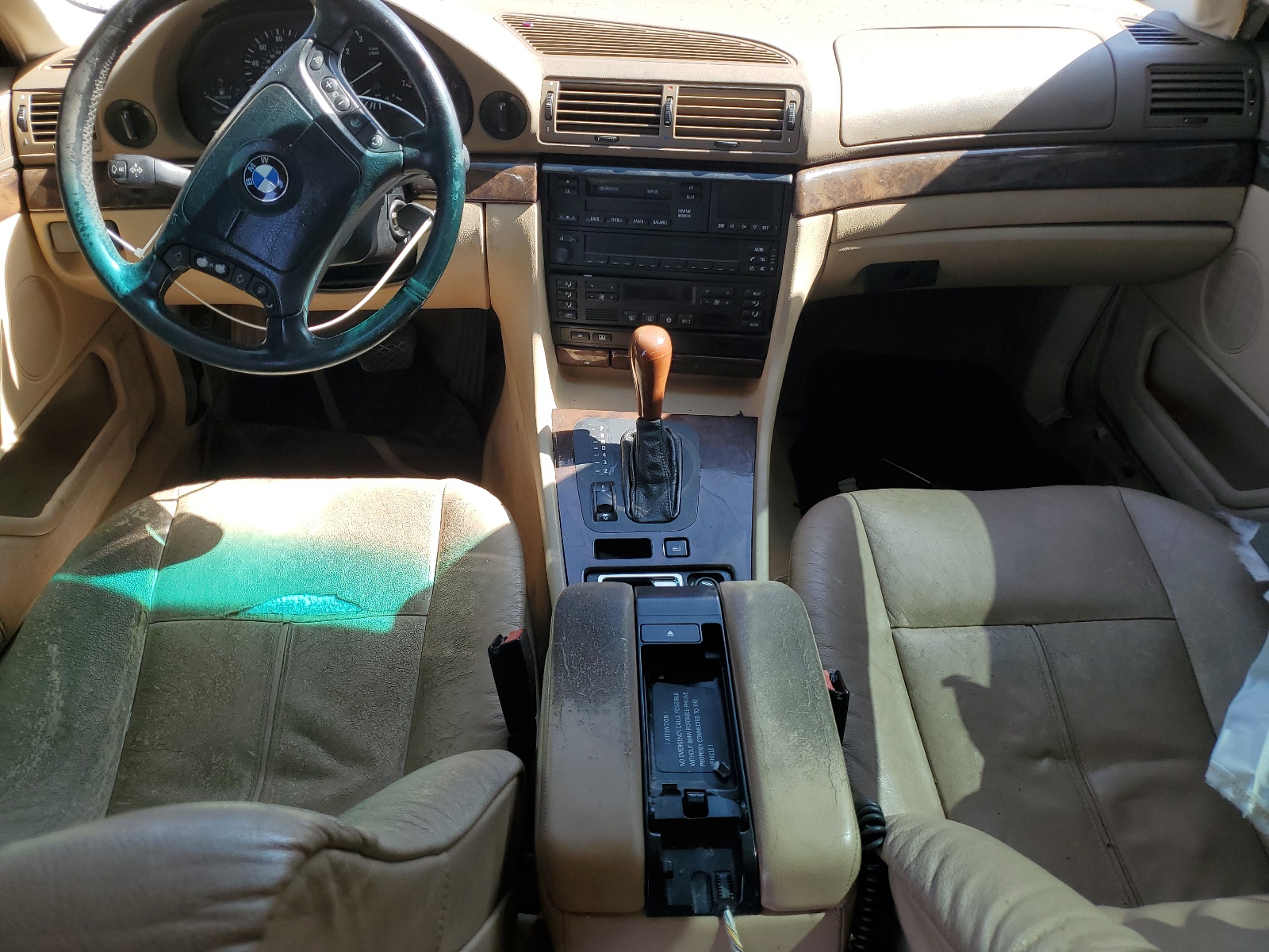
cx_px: 634
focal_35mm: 26
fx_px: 953
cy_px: 476
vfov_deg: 53.1
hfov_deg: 67.3
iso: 50
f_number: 1.5
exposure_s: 1/370
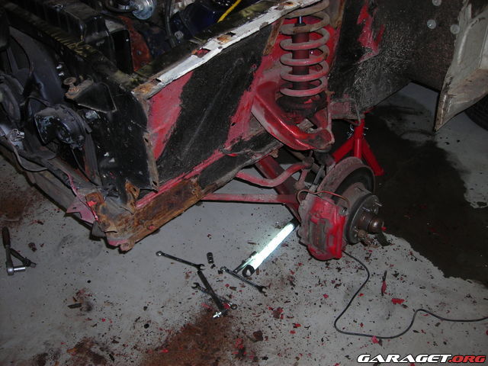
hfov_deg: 49.0
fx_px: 536
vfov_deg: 37.7
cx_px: 244
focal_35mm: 38
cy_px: 183
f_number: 3.2
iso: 76
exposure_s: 1/60.1
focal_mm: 6.3
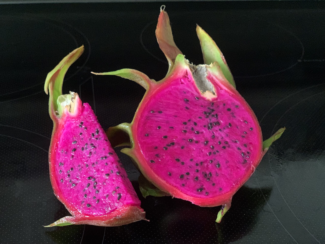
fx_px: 488
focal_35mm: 52
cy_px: 122
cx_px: 162
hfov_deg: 36.8
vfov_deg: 28.0
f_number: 2.4
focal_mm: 6
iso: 500
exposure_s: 1/34
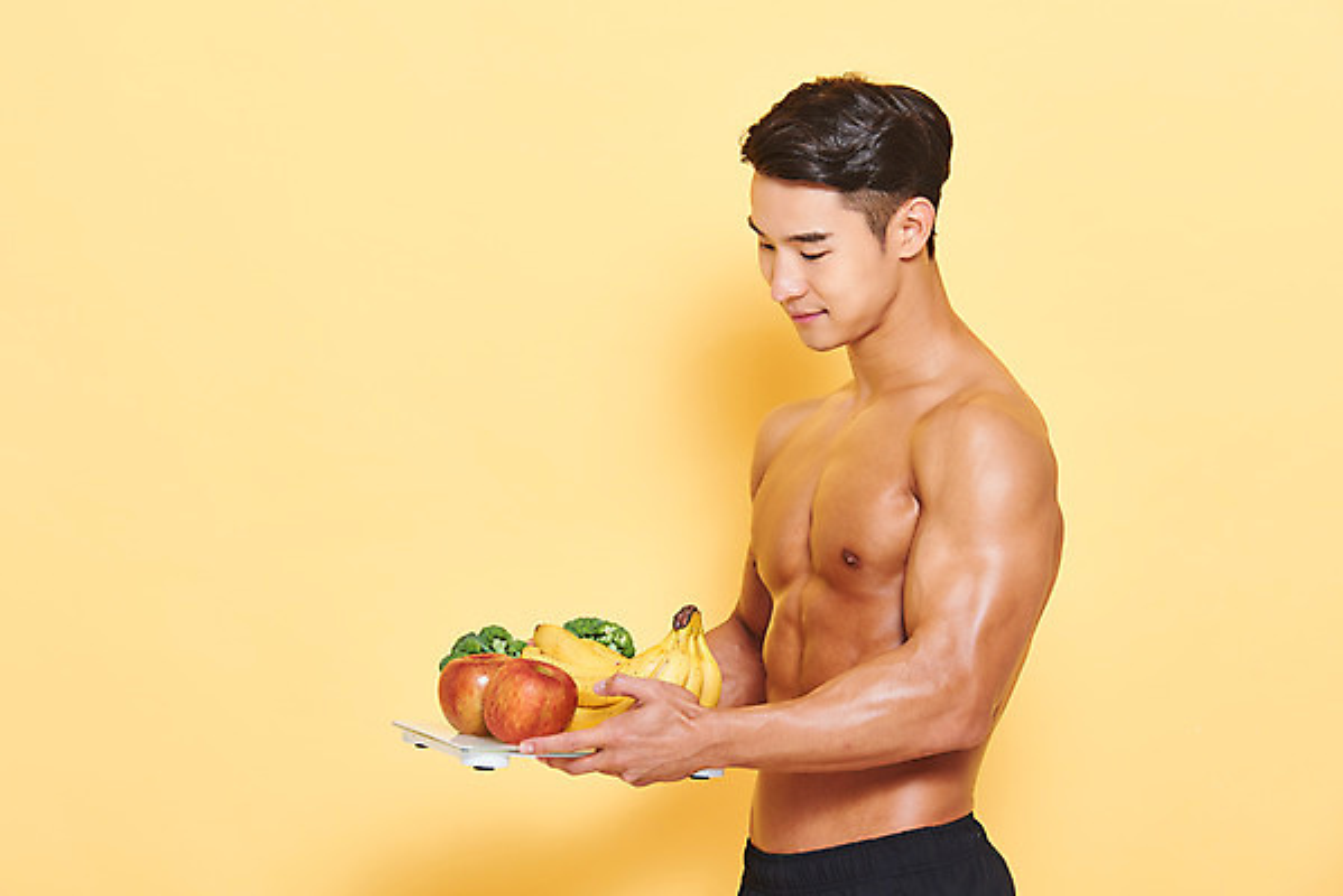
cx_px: 672
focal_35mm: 170
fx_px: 6345
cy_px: 448
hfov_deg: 12.1
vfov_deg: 8.1
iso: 100
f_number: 11
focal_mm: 170
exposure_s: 1/125
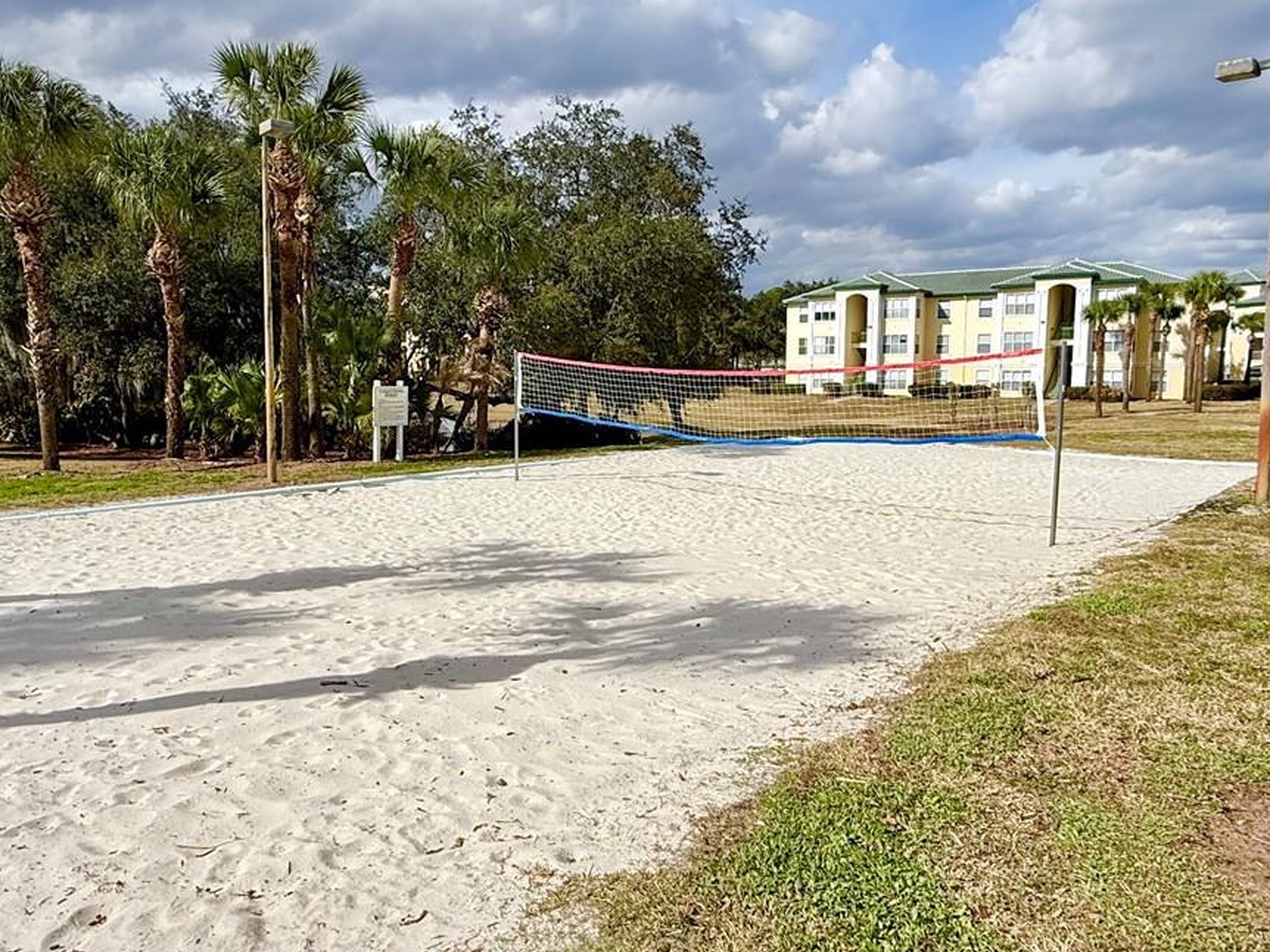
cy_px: 466
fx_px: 954
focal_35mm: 26
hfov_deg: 67.1
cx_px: 566
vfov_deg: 53.0
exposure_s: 1/5155
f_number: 2.2
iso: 50
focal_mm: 2.22
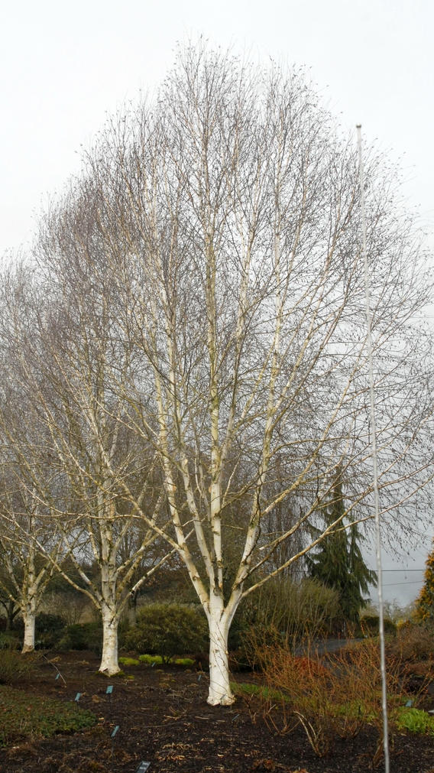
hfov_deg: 23.5
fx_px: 1044
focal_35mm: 51
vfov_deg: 40.6
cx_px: 188
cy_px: 385
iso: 400
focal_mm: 32
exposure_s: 1/350
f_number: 10
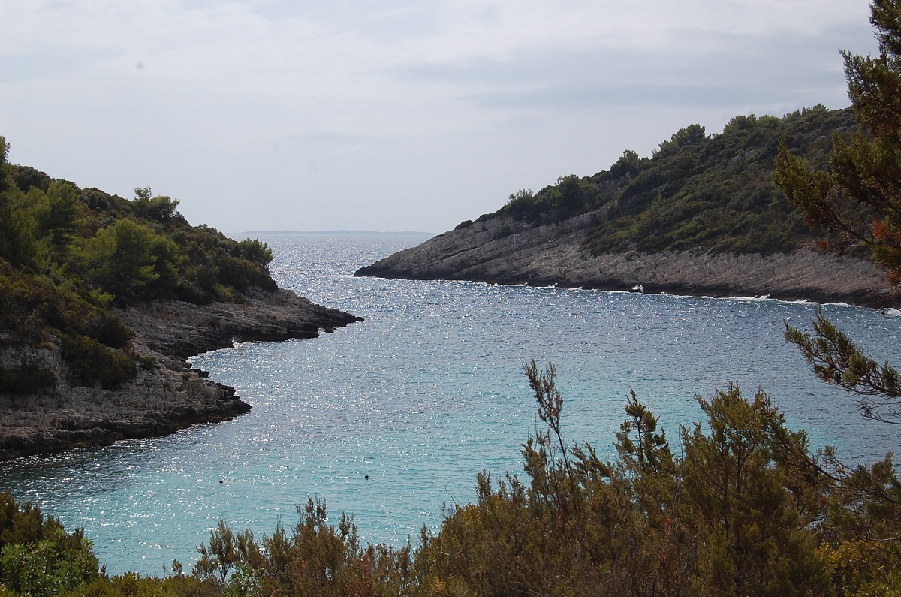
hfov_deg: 32.0
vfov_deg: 21.5
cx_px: 450
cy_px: 298
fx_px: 1574
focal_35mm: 63
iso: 200
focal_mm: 42
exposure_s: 1/500
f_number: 11
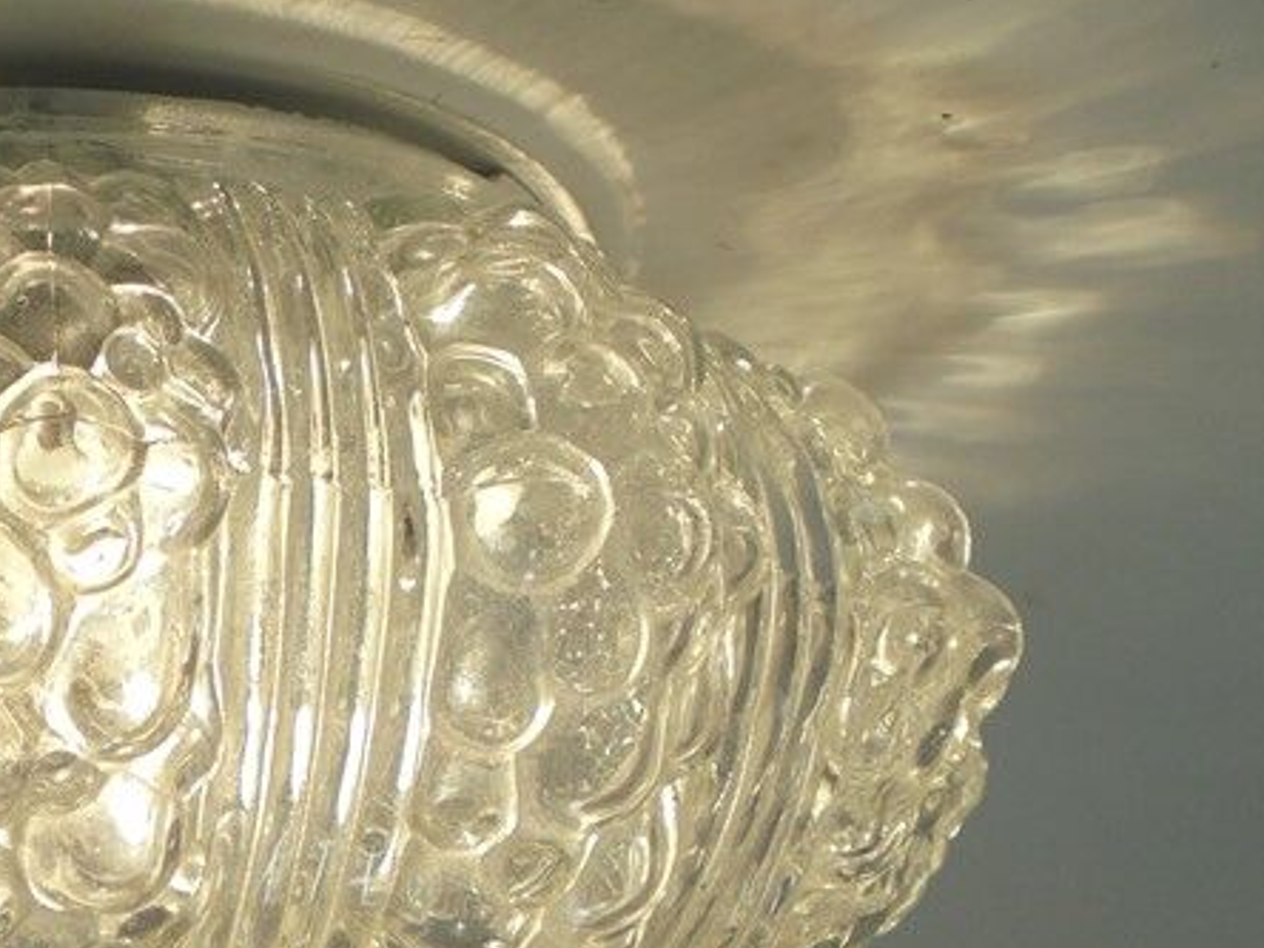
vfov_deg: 19.0
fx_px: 2812
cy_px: 710
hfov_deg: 24.4
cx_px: 60
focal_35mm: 77
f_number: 4.2
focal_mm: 6.9
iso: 100
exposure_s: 1/400
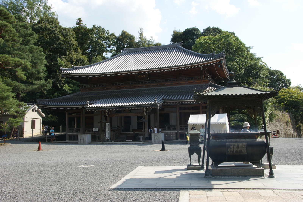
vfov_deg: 36.8
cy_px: 101
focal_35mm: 36
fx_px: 303
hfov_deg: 53.2
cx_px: 152
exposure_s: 1/100
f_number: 10
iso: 100
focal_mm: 24
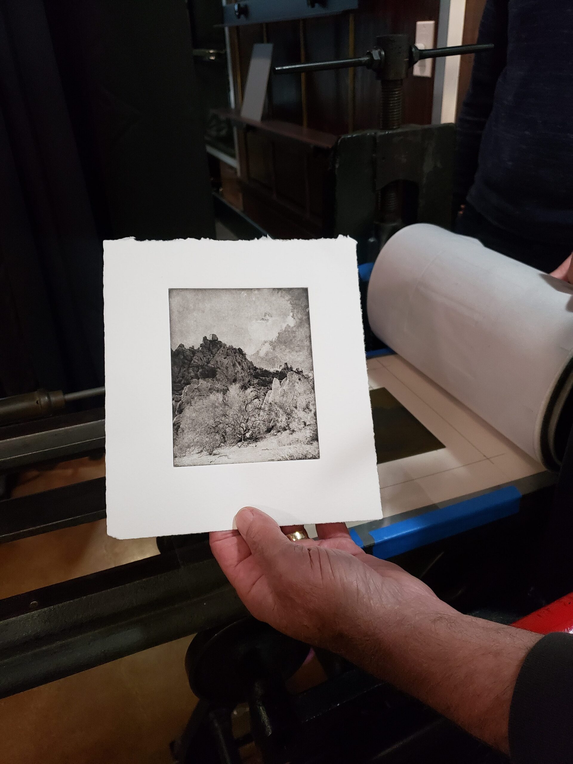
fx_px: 574
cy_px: 382
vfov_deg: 67.3
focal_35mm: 26
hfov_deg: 53.1
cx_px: 286
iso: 640
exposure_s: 1/120
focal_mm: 4.3
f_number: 1.5
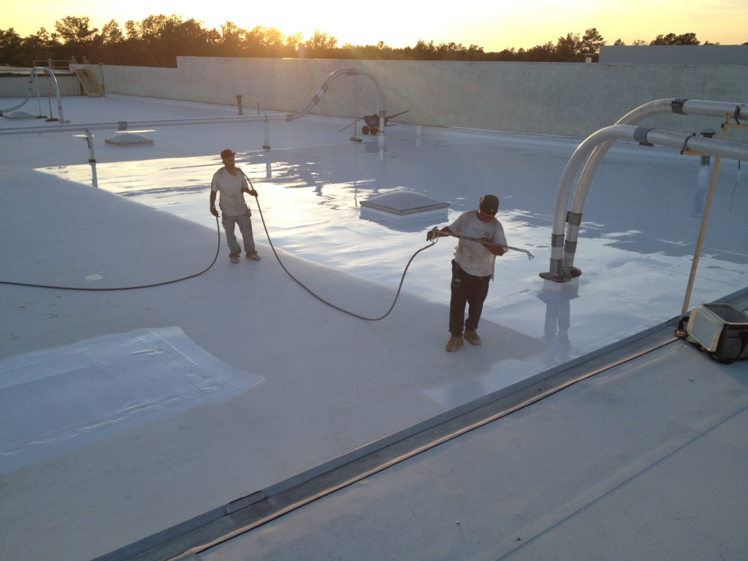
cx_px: 374
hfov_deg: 52.6
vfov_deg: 40.7
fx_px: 756
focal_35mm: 35
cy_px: 280
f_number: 2.4
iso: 80
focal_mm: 4.28
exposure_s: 1/673
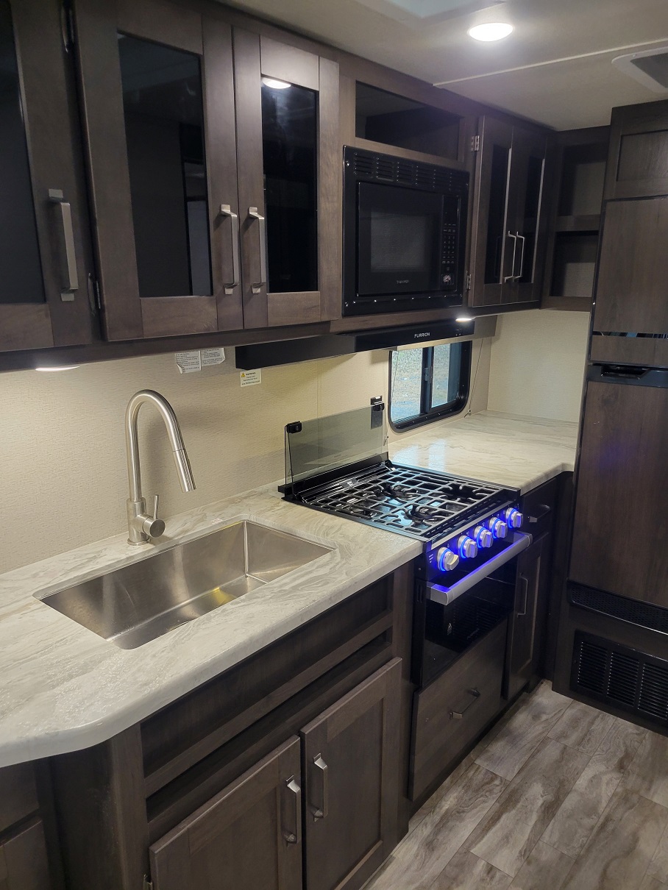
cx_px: 334
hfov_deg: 53.1
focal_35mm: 26
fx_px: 669
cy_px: 445
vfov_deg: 67.3
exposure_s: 1/40
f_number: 1.8
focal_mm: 5.4
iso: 160
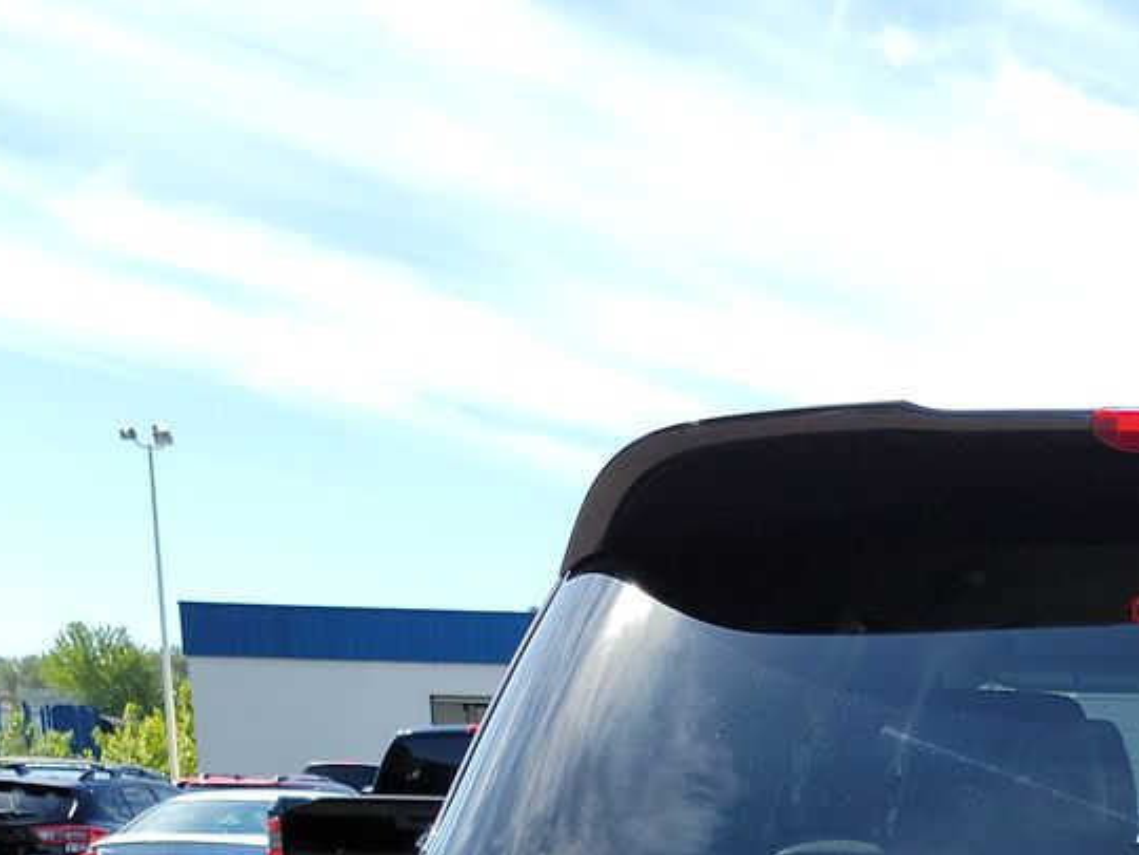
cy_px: 1261
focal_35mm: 71
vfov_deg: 18.5
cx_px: 1322
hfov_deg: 25.0
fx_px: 2337
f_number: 1.8
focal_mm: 6.7
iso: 50
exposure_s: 1/404
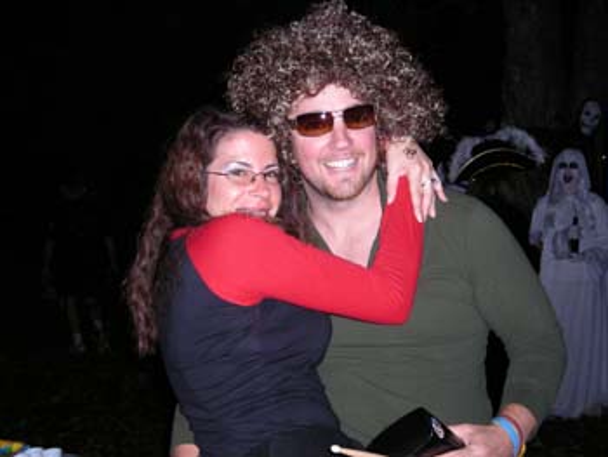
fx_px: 826
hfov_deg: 40.4
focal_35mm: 47
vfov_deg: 30.9
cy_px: 228
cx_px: 304
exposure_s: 1/60
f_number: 3.4
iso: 150
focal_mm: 7.8
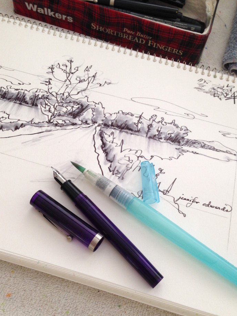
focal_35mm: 37
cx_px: 110
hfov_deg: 38.7
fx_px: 338
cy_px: 167
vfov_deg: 50.1
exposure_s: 1/60
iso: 64
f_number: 2.4
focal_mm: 4.12
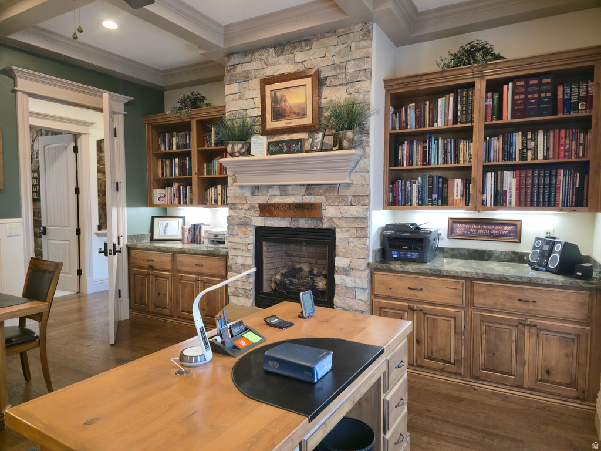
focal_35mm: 23
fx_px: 399
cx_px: 300
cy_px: 226
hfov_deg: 73.9
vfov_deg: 58.9
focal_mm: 6.3
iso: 160
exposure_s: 1/60
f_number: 1.7
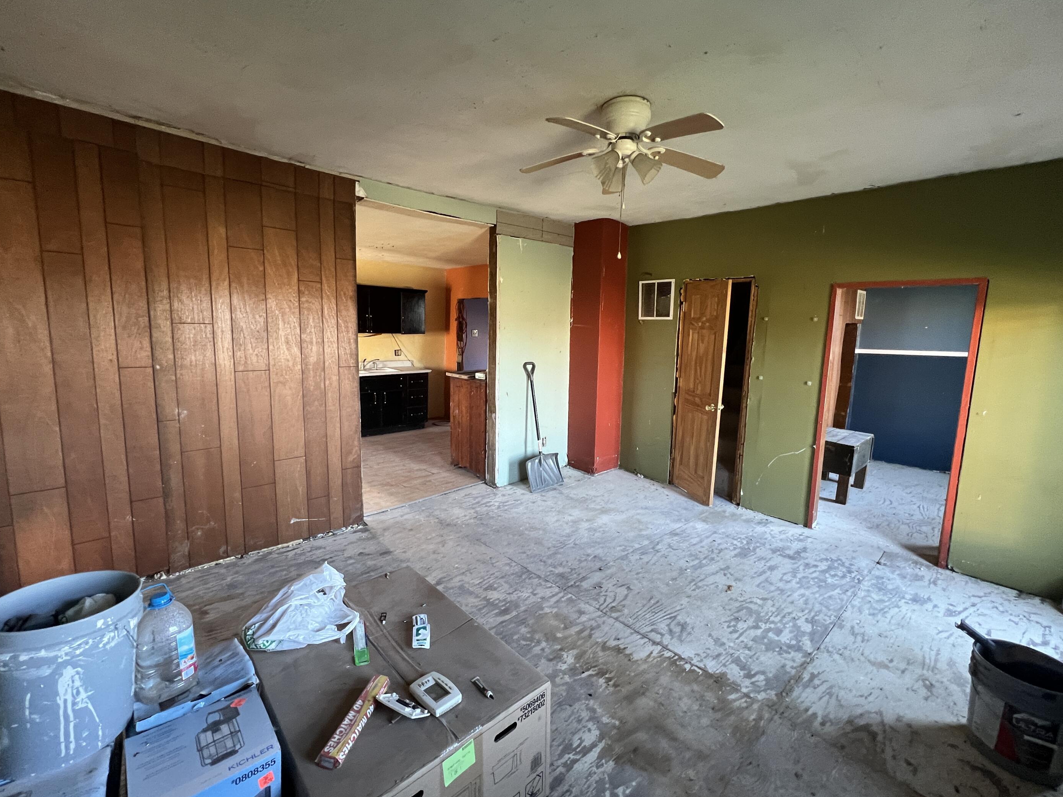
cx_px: 530
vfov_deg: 85.7
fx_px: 430
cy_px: 389
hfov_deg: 102.1
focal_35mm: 14
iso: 320
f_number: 1.8
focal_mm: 1.57
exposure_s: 1/60
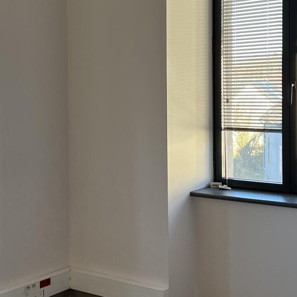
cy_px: 107
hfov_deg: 28.1
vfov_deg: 28.0
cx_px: 126
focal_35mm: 61
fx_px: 592
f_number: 1.5
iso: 50
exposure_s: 1/152
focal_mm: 5.7
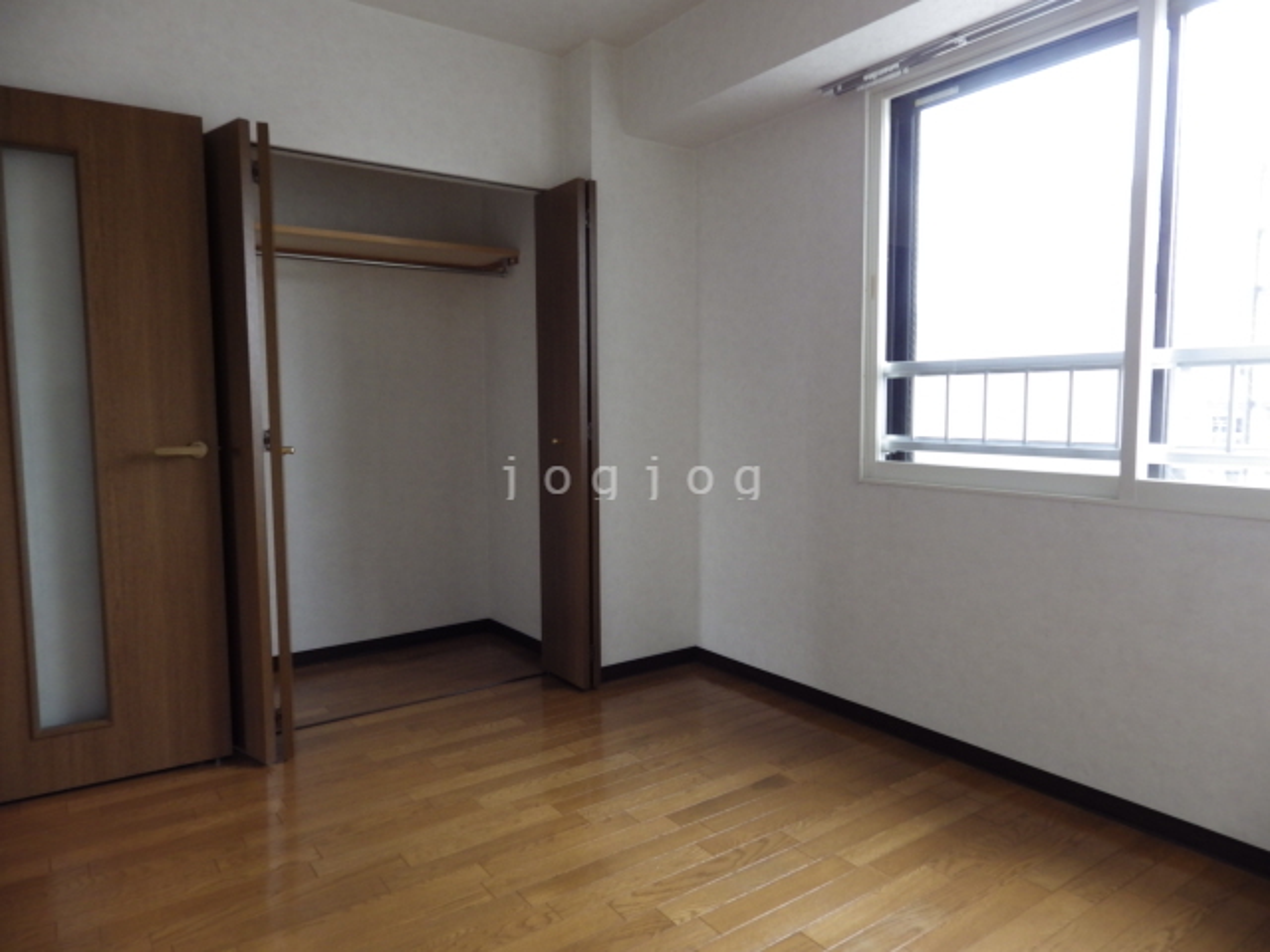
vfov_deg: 61.1
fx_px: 807
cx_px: 635
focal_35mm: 22
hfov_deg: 76.4
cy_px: 476
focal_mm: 4
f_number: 3.1
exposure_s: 1/45
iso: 160
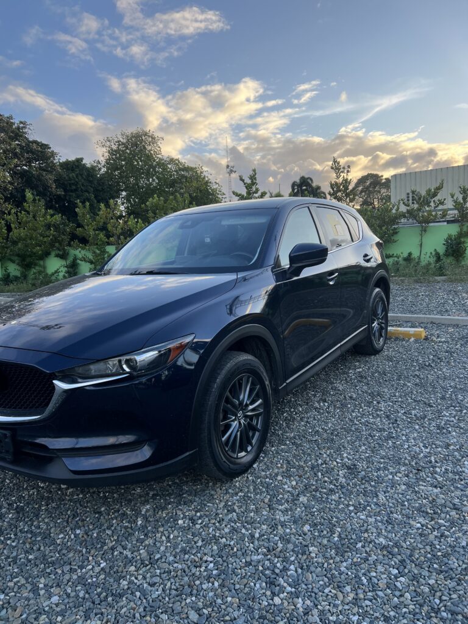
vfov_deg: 67.3
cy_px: 312
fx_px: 469
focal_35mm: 26
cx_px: 234
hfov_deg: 53.1
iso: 50
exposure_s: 1/840
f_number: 1.5
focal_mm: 5.7
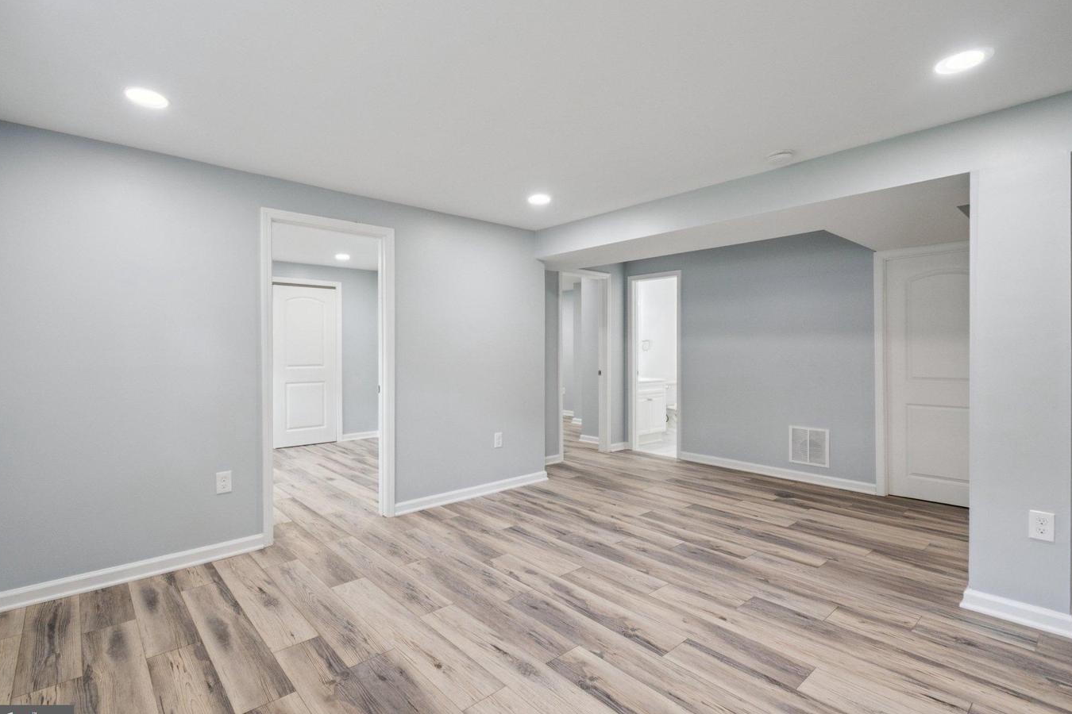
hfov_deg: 96.7
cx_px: 522
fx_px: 476
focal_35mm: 16
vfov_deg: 73.7
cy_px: 365
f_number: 5.6
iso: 400
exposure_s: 1/50
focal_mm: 10
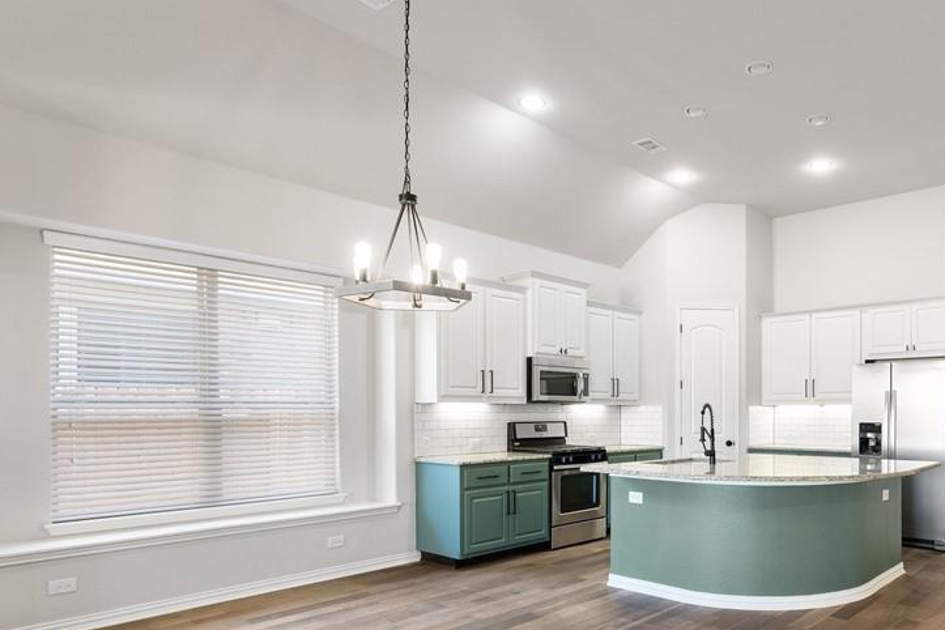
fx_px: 630
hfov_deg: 71.4
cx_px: 636
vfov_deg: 52.4
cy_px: 405
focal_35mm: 24
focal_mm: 16
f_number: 8
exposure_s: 1/4
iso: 800
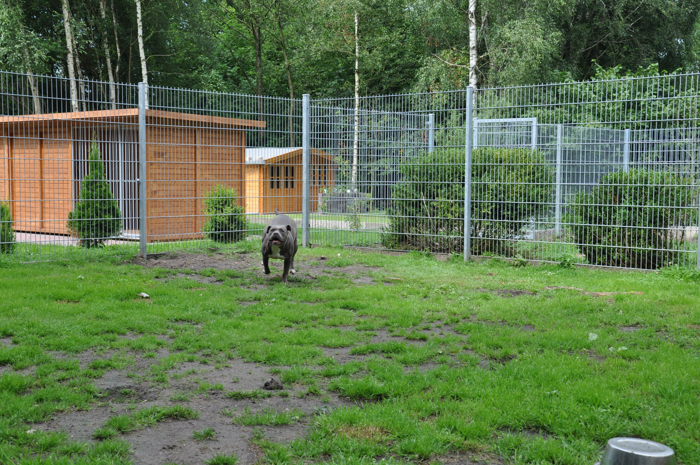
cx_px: 350
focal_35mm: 48
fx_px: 932
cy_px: 232
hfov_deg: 41.2
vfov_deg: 28.0
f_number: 7.1
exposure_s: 1/250
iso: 200
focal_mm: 32
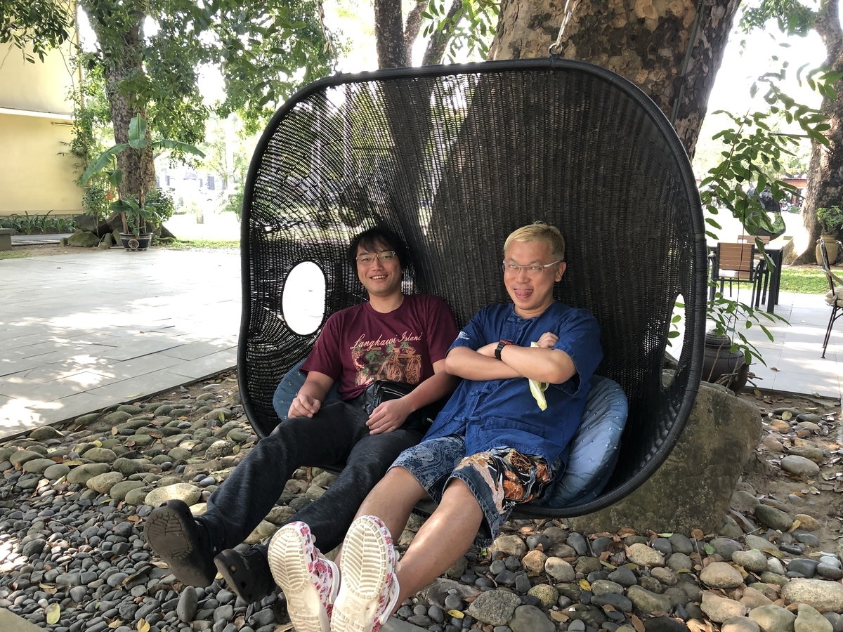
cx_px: 422
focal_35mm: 28
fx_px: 682
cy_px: 316
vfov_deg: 49.7
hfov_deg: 63.4
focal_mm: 3.99
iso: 40
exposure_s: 1/30
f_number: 1.8
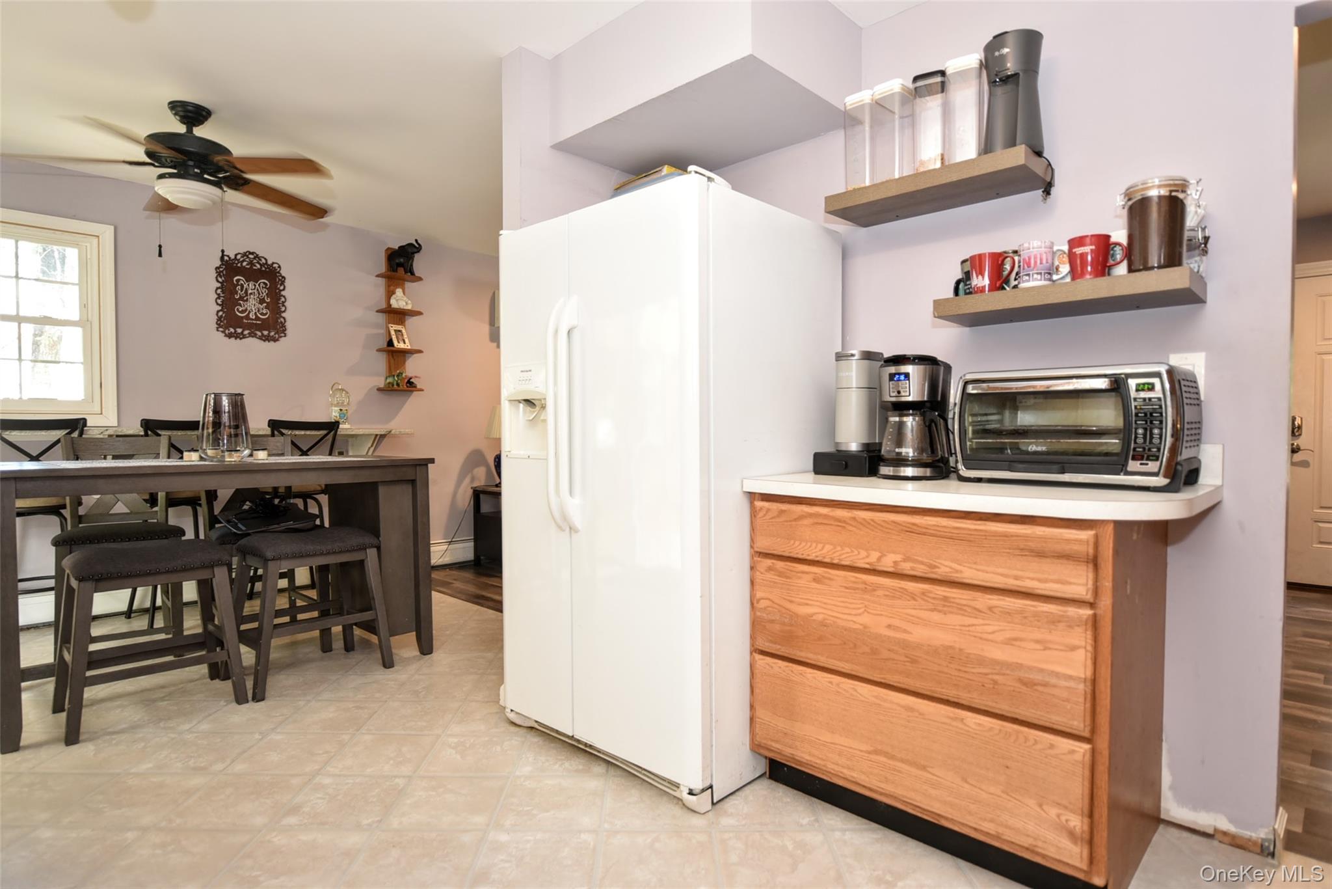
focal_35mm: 19
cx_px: 666
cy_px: 444
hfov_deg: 86.9
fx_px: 703
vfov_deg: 64.6
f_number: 2.8
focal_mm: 19
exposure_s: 1/60
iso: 800
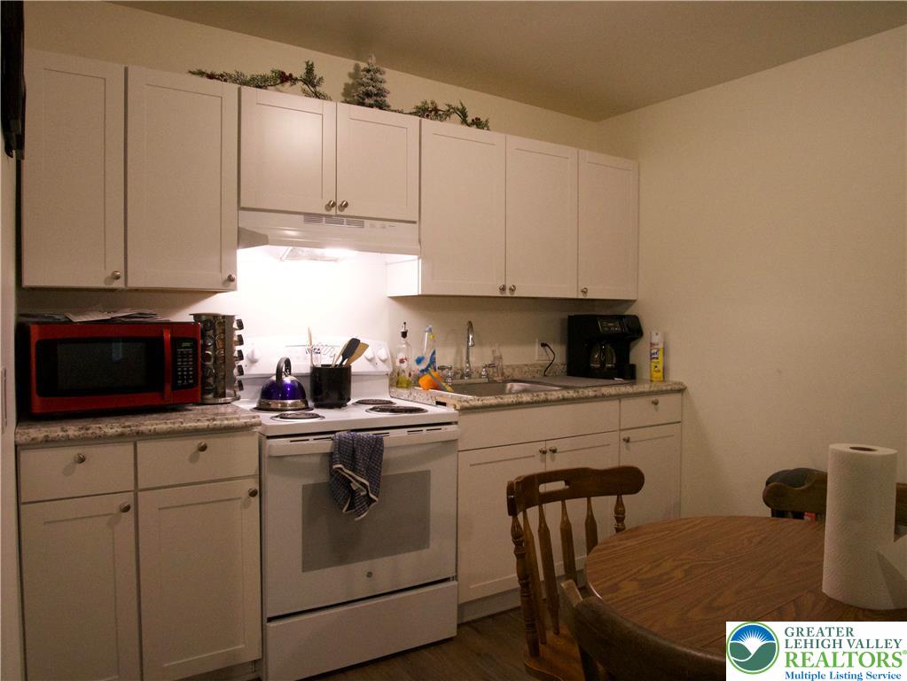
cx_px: 454
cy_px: 340
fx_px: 629
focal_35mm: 24
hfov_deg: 71.6
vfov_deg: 56.8
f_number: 8
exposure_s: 1/40
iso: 3200
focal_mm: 12
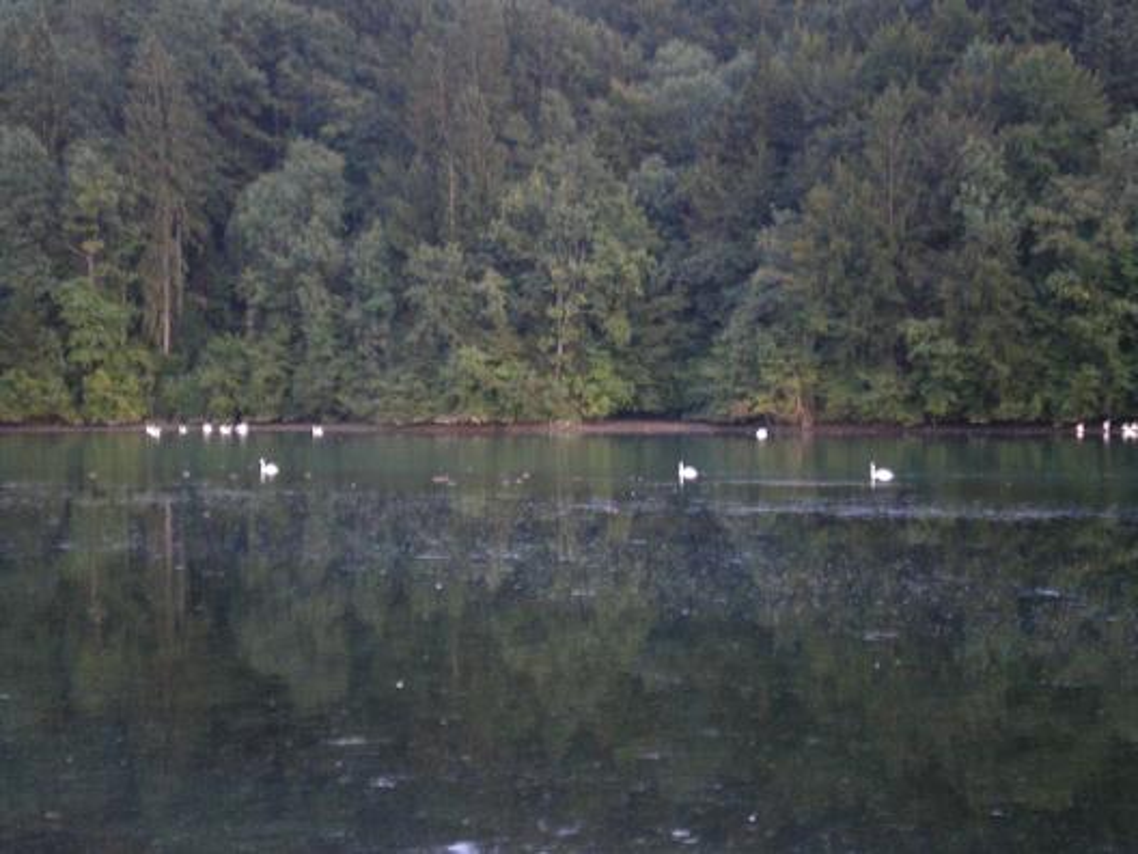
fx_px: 2235
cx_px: 569
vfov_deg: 21.6
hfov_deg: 28.6
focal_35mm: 68
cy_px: 427
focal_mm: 11.3
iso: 400
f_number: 4.4
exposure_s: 1/4
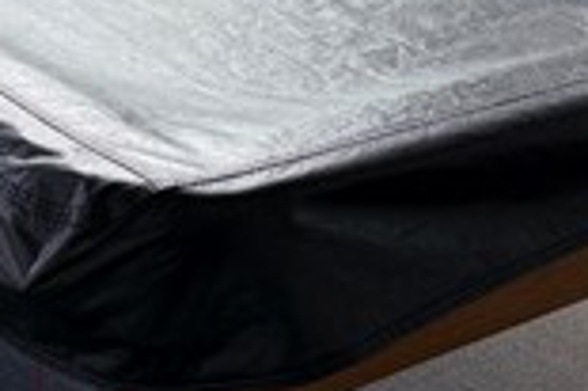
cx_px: 273
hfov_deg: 19.8
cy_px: -175
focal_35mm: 103
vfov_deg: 12.7
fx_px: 1681
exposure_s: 1/60
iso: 160
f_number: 1.78
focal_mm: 6.76
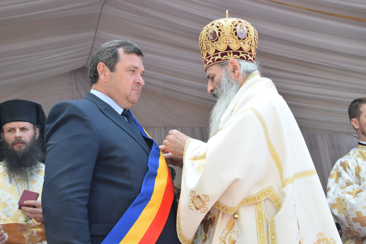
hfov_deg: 35.1
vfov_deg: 23.8
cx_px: 183
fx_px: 579
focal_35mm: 57
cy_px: 122
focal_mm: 38
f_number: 8
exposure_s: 1/125
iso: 320
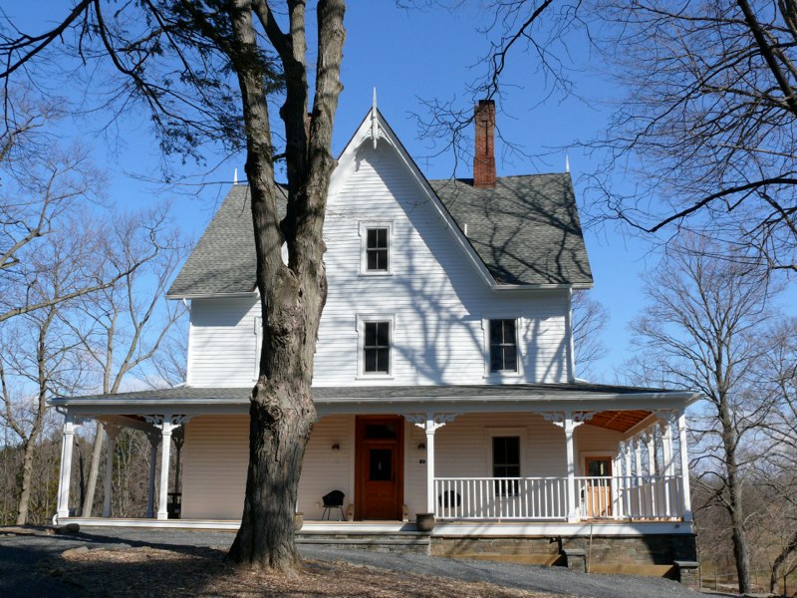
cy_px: 299
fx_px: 875
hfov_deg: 49.0
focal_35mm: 38
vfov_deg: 37.7
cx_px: 398
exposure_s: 1/400
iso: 100
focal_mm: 8.1
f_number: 5.6
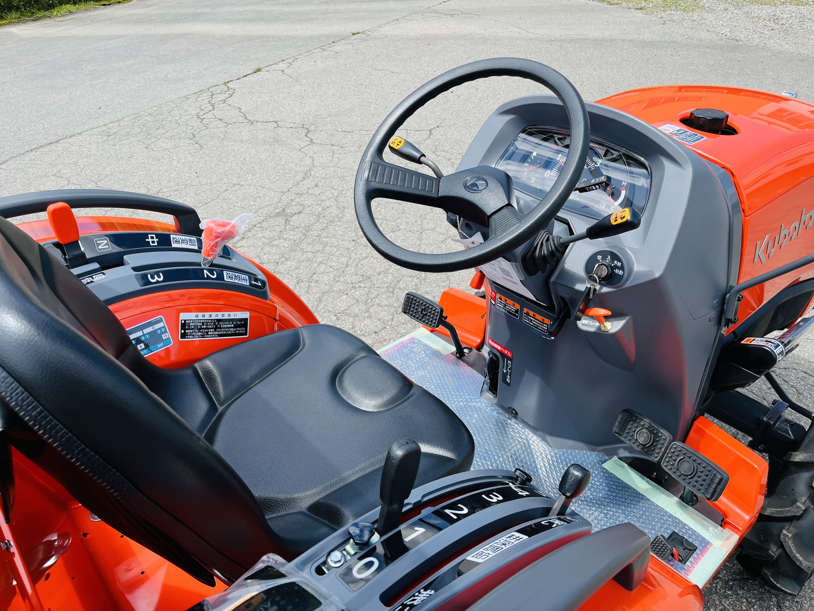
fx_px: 611
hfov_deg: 67.3
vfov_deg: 53.1
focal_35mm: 26
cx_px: 407
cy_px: 306
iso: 50
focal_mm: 5.1
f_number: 1.6
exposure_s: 1/1517
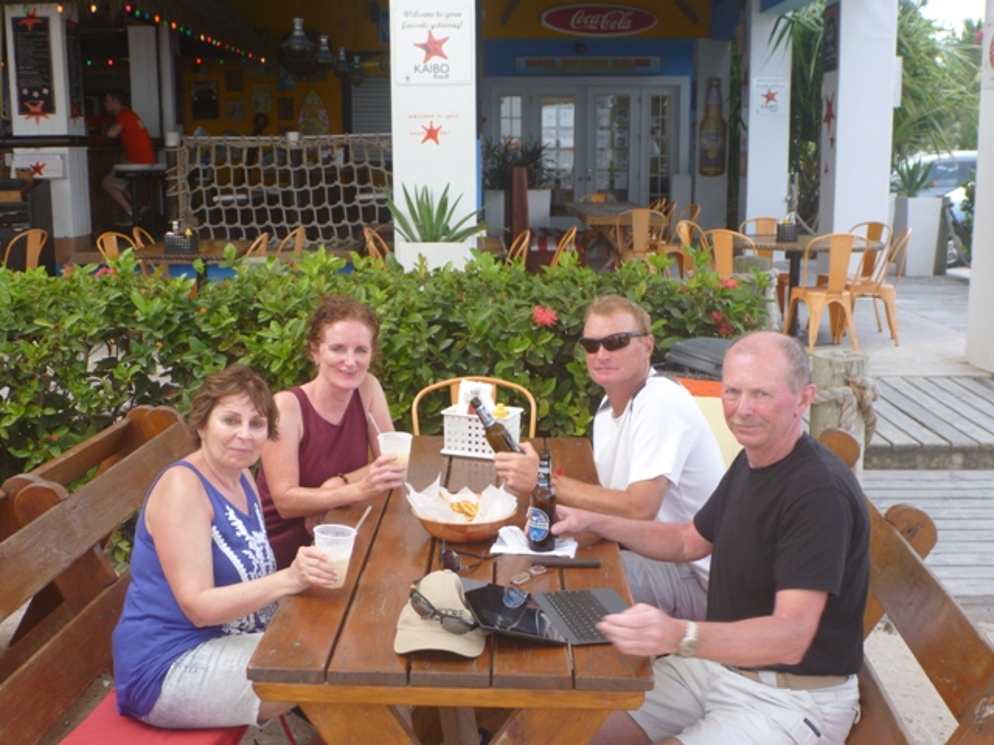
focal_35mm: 41
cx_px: 497
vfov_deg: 35.1
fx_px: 1177
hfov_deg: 45.8
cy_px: 372
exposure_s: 1/80
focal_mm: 7.4
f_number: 4.2
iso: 100
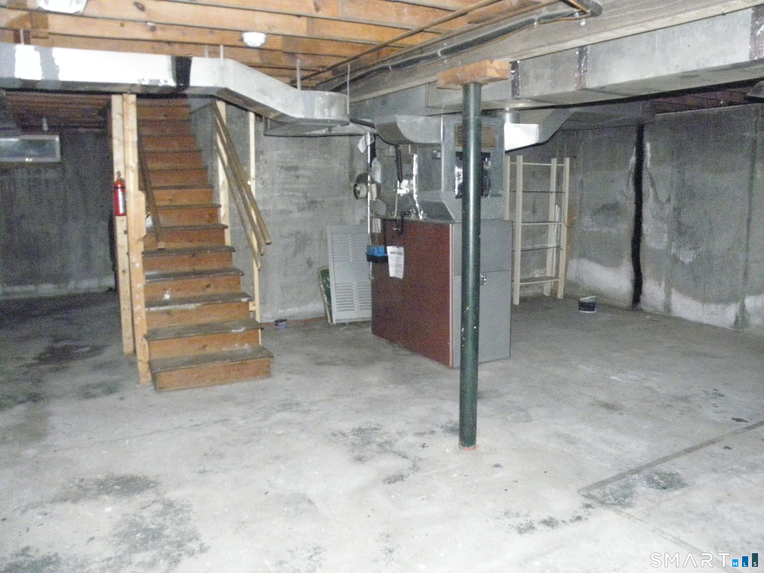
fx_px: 618
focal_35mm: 28
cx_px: 382
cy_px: 286
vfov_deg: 49.7
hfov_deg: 63.4
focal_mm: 5
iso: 1600
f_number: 3.5
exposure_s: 1/30
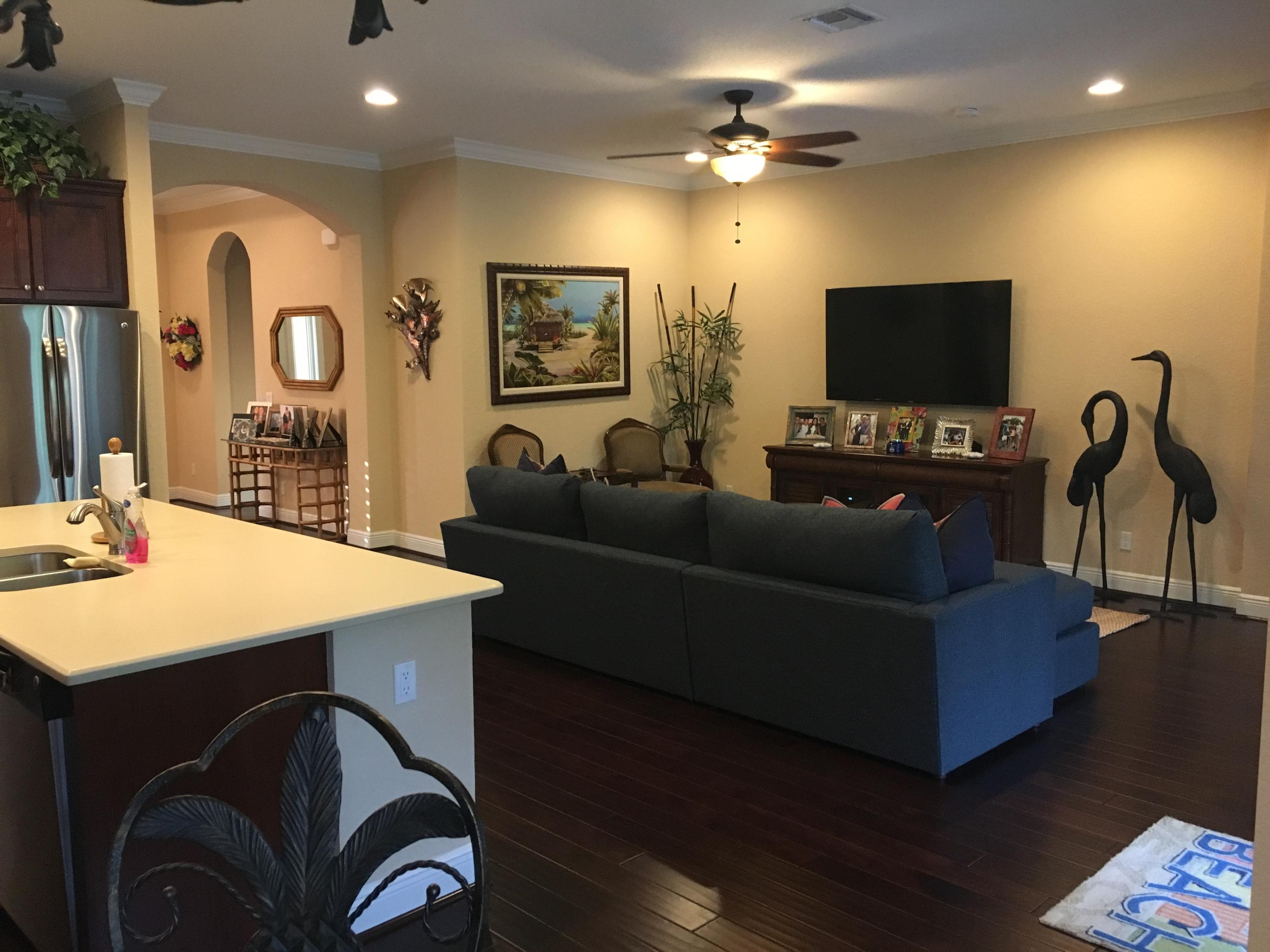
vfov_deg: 48.2
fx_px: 1064
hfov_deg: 61.7
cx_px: 635
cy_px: 476
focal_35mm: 29
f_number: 2.2
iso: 200
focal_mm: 4.15
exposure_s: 1/30
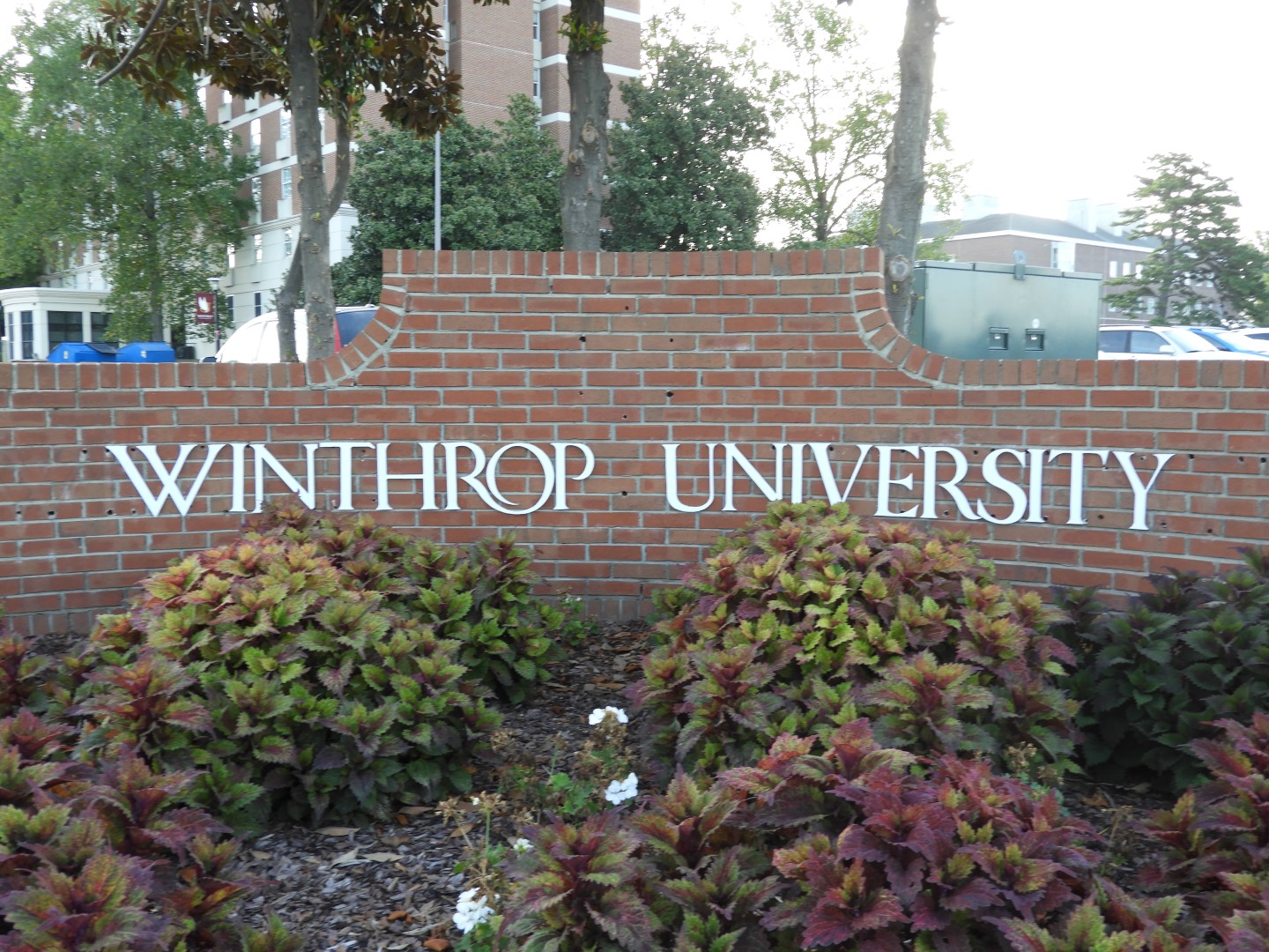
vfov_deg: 42.9
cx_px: 634
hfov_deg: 55.4
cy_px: 476
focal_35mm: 33
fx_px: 1210
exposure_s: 1/40
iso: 100
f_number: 3.6
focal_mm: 5.9
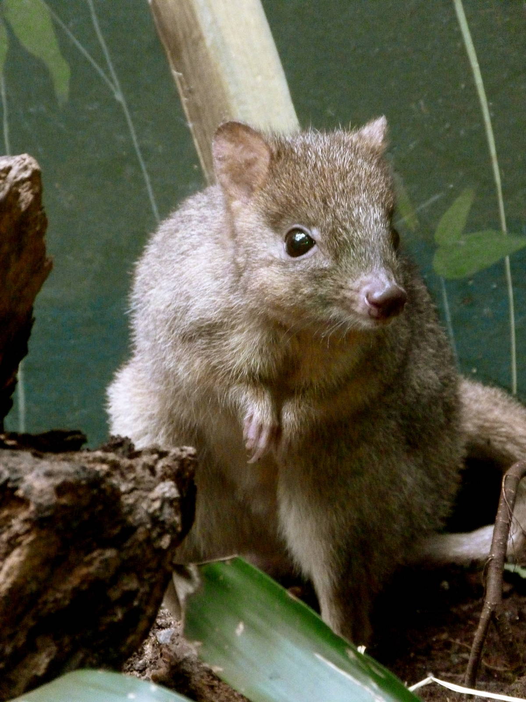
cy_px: 351
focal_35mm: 271
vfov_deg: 7.3
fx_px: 5491
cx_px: 263
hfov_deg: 5.5
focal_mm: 48.8
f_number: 4
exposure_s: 1/30
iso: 1600
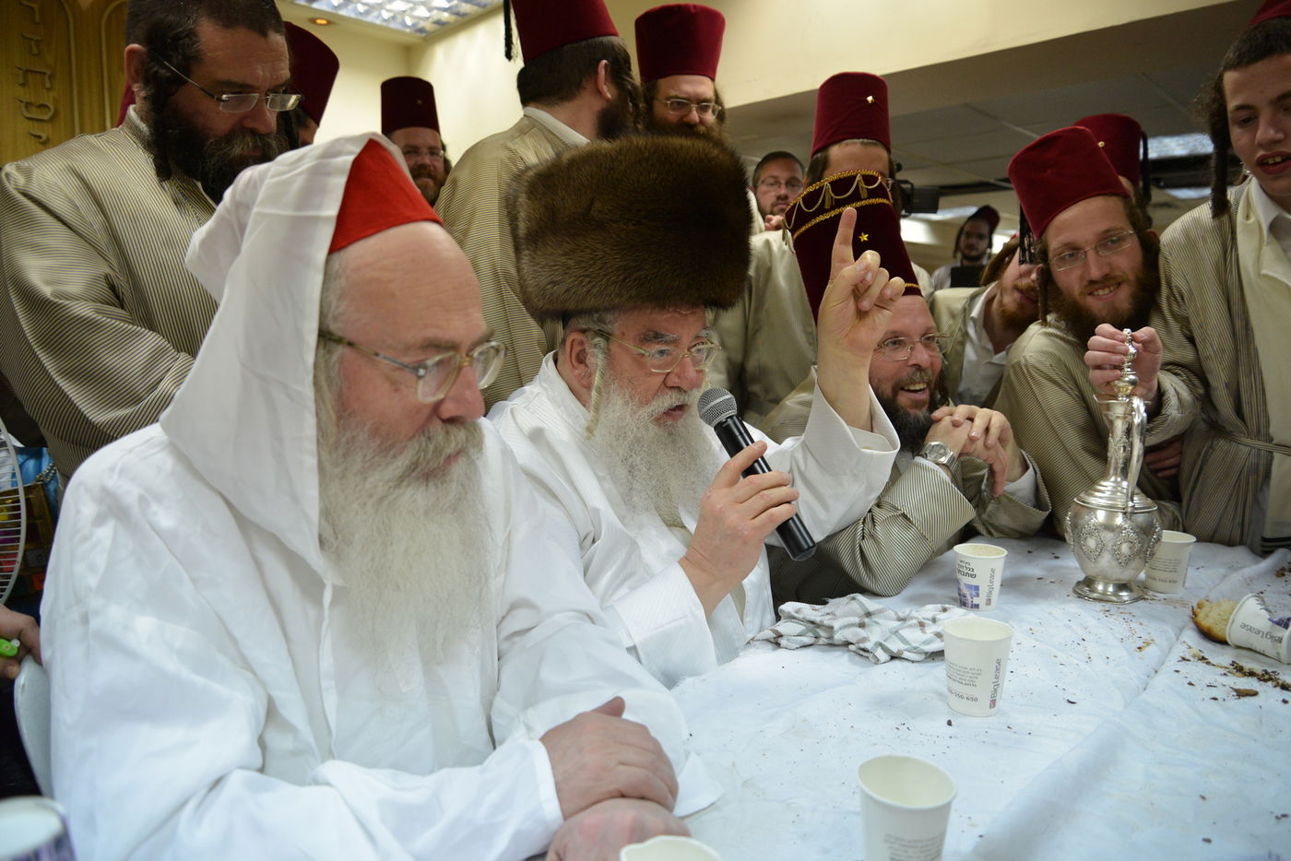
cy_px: 430
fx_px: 861
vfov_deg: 53.2
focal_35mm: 24
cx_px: 646
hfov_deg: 73.7
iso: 1600
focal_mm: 24
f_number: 3.5
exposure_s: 1/200
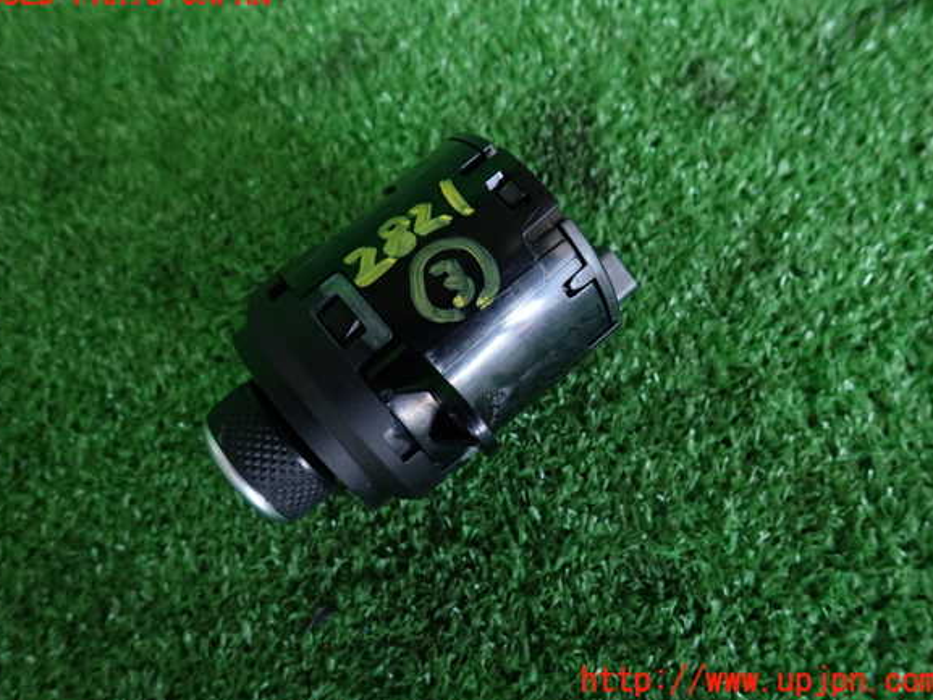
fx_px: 701
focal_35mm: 26
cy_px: 338
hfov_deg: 67.3
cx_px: 461
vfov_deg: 53.1
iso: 200
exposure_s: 1/30
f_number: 2
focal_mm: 4.5
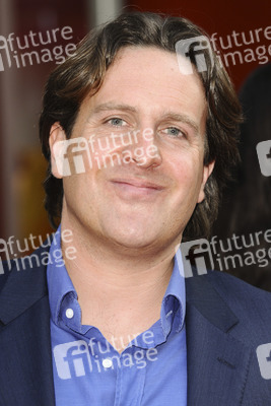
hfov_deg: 6.8
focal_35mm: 202
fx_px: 2284
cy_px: 203
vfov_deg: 10.2
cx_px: 136
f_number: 4.5
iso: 320
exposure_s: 1/200
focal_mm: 135
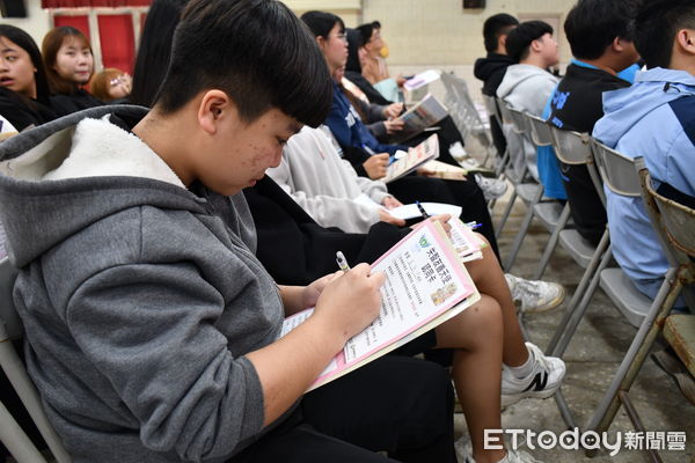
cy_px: 232
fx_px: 637
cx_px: 348
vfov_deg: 40.0
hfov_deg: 57.2
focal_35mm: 33
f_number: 3.5
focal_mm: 22
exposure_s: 1/50
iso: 1100
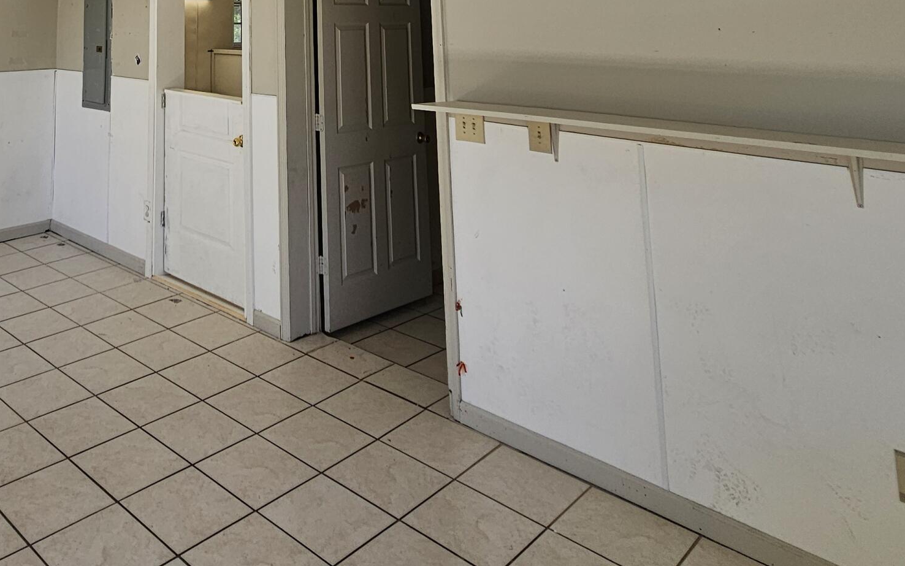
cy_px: -98
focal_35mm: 28
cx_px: 181
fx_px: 691
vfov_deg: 35.8
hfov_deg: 61.0
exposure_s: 1/171
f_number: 2.2
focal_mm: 2.2
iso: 50
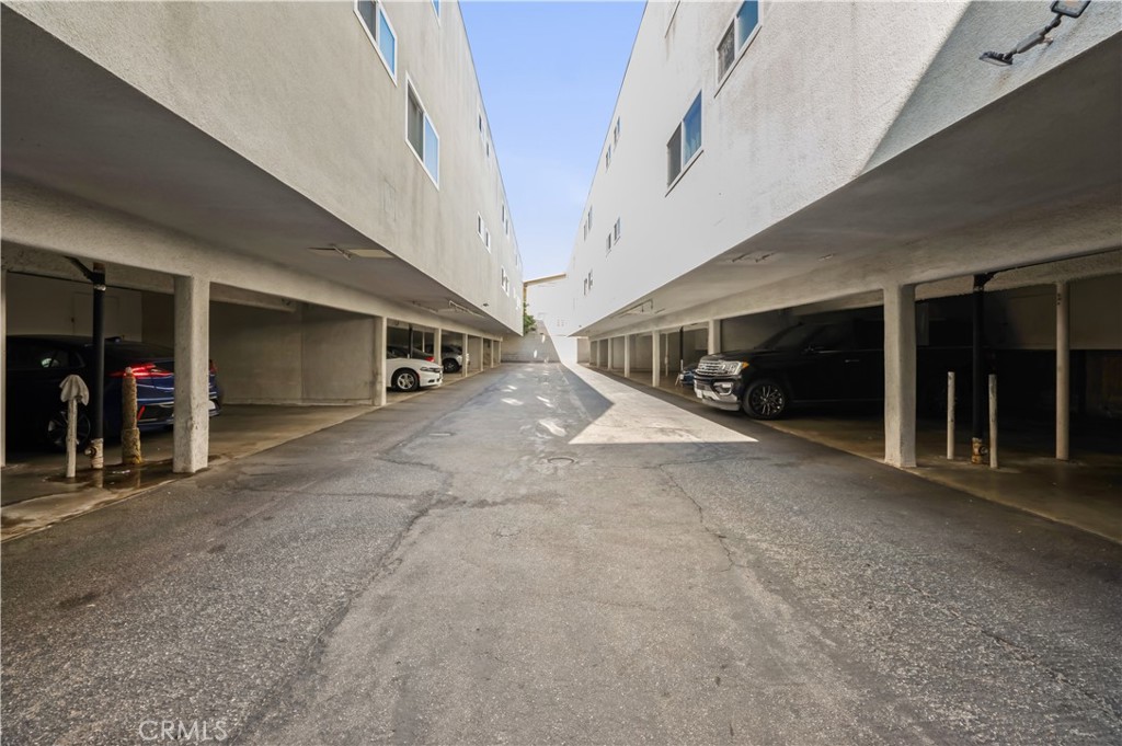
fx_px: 436
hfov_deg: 104.3
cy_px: 373
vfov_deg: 81.1
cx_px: 561
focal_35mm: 14
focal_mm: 14
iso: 100
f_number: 14
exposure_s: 1/15
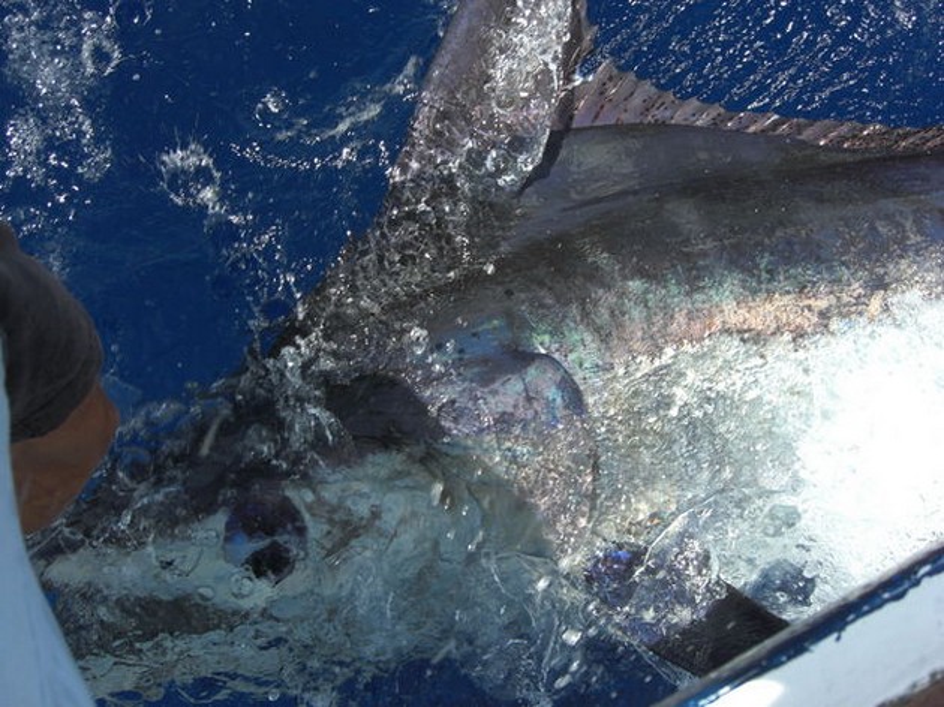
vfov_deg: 37.7
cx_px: 472
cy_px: 354
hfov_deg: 49.0
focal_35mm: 38
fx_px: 1036
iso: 80
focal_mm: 7.9
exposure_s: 1/500
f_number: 4
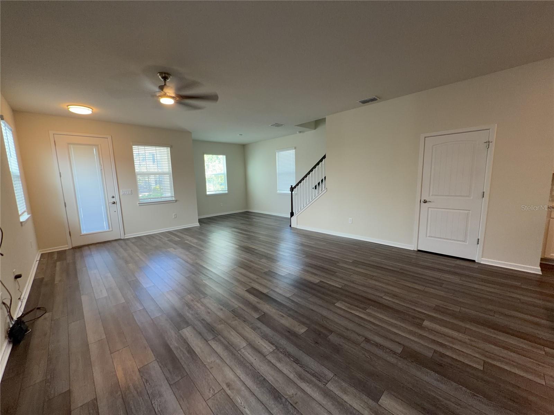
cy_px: 208
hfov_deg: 102.1
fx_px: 224
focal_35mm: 14
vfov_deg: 85.7
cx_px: 277
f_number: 2.2
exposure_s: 1/30
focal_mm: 2.22
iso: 80
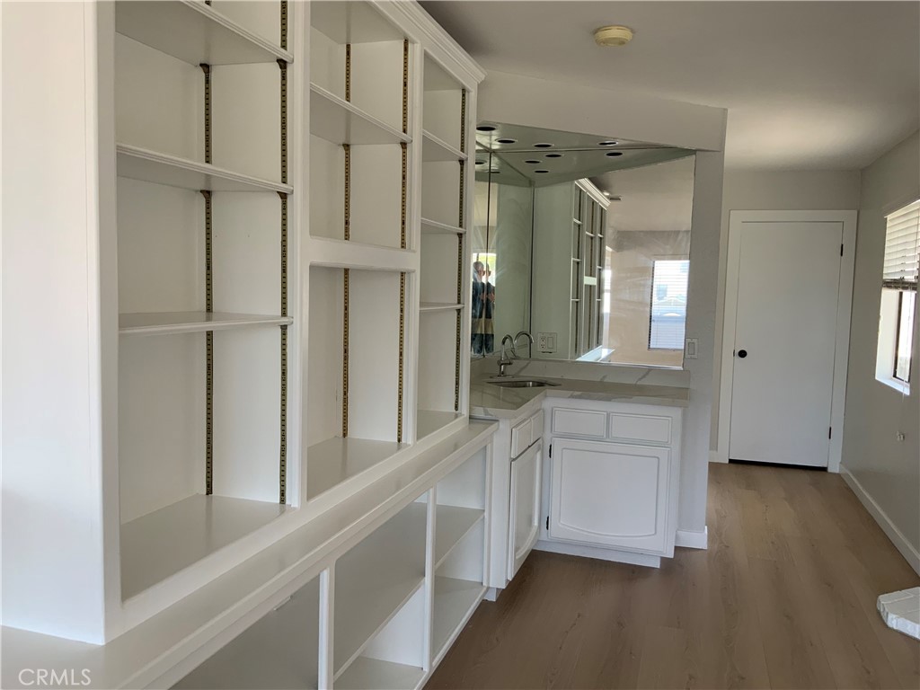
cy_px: 345
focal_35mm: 29
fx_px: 771
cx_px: 460
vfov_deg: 48.2
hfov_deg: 61.7
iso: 64
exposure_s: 1/102
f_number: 1.8
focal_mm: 3
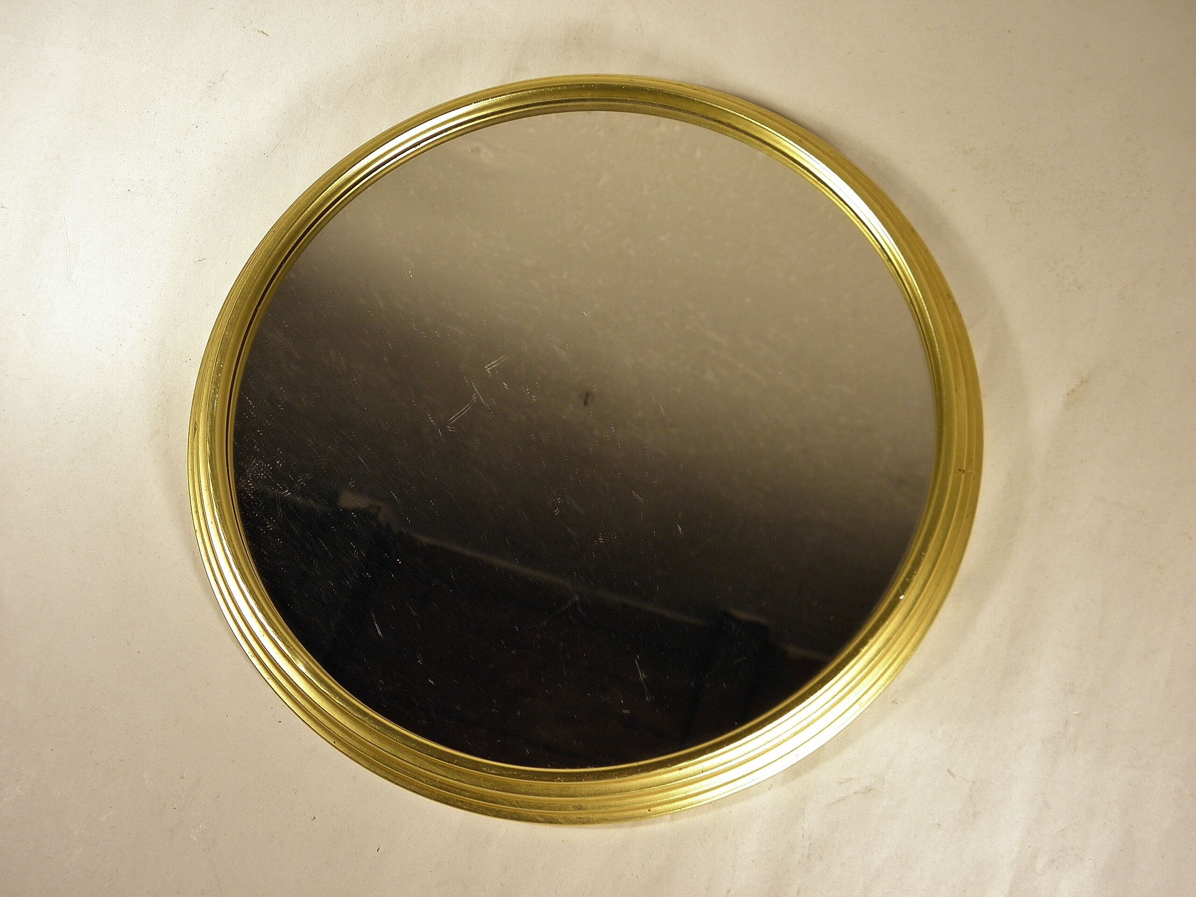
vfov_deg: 37.7
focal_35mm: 38
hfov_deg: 49.0
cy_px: 448
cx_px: 598
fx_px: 1313
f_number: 3.7
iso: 100
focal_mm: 6.8
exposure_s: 1/40
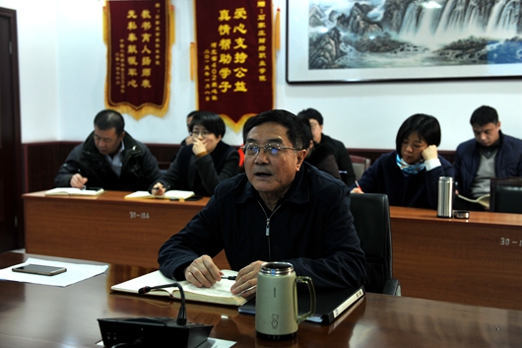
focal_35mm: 50
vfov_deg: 27.0
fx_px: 725
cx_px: 261
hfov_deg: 39.6
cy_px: 174
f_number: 4
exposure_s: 1/50
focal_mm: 50
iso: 800
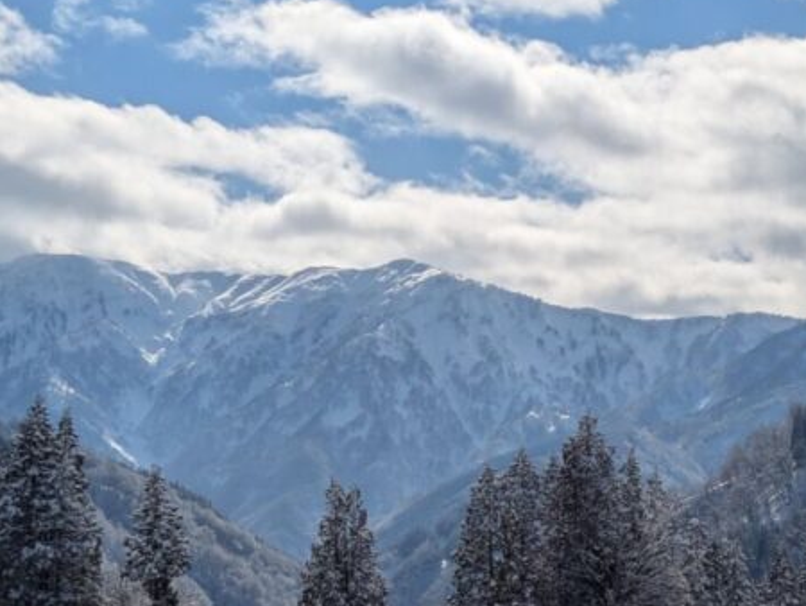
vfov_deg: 12.7
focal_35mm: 116
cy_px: 492
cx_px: 484
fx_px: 2702
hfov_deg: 16.9
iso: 44
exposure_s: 1/9804
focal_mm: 5.43
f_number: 1.89
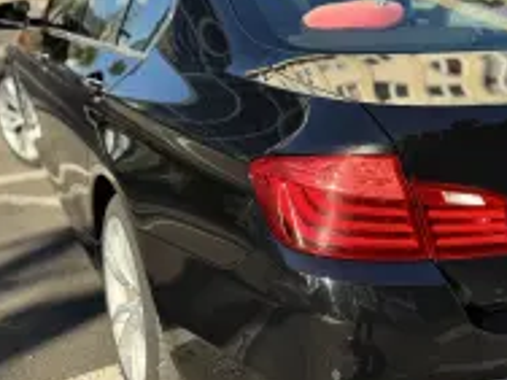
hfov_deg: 40.7
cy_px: 224
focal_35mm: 46
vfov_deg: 31.4
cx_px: 342
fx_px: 674
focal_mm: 6.76
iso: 80
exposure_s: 1/1311
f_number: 1.78
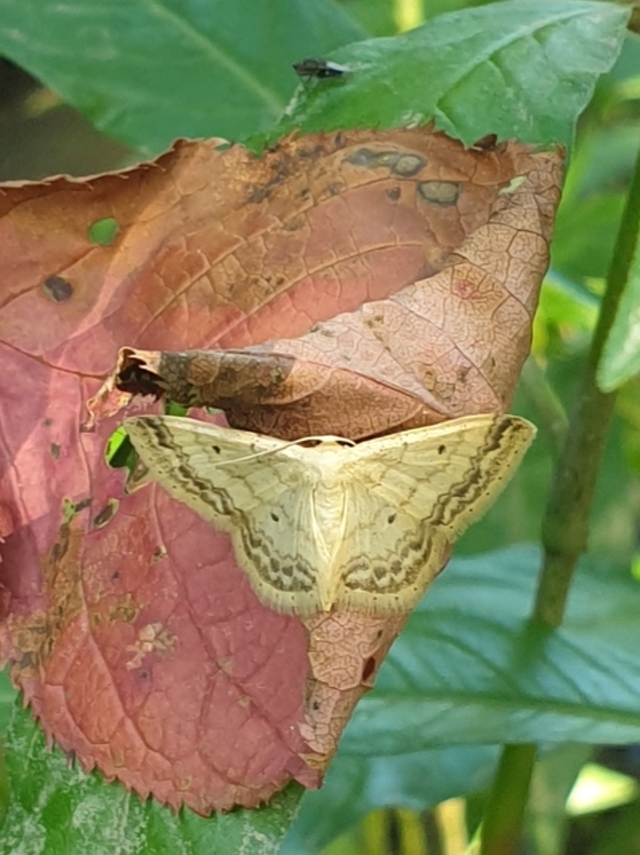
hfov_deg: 53.0
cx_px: 320
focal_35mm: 26
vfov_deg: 67.3
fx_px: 642
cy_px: 428
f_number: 2.4
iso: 50
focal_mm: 4.3
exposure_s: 1/60
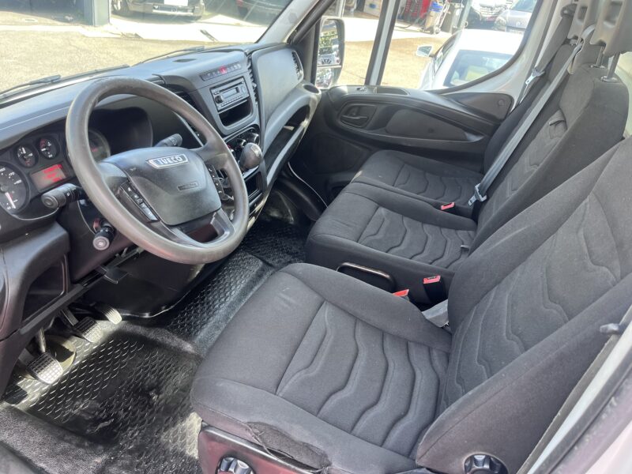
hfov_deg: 67.3
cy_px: 237
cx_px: 316
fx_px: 475
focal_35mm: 26
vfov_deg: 53.1
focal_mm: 5.1
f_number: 1.6
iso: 100
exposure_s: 1/121
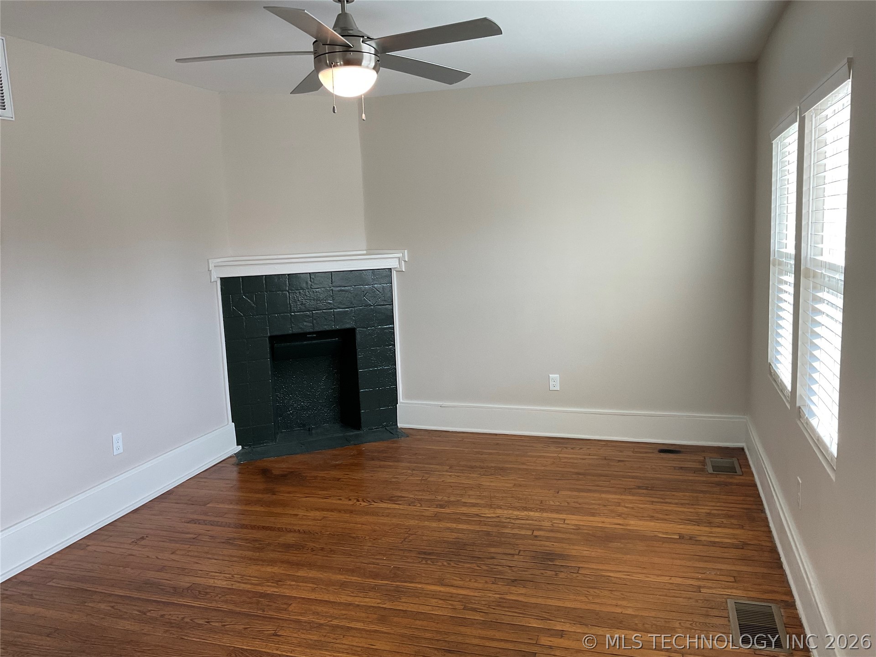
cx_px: 438
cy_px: 328
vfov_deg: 48.2
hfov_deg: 61.7
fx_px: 734
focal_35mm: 29
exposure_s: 1/114
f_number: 1.8
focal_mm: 3
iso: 64
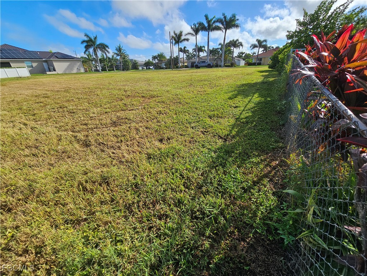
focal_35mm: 13
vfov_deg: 89.9
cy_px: 138
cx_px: 184
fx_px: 138
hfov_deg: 106.2
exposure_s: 1/2180
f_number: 2.2
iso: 50
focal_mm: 2.2
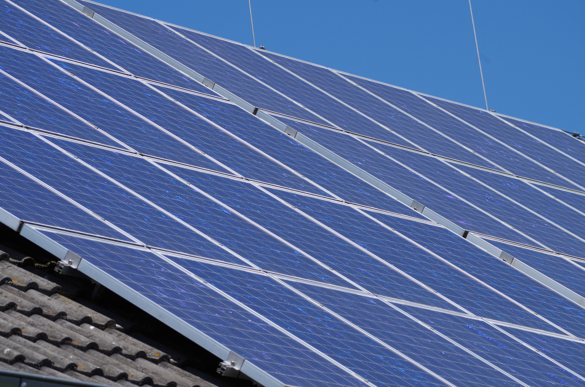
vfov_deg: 4.6
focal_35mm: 300
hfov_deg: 6.9
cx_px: 292
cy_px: 194
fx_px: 4865
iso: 100
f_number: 8
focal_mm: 200
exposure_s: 1/250
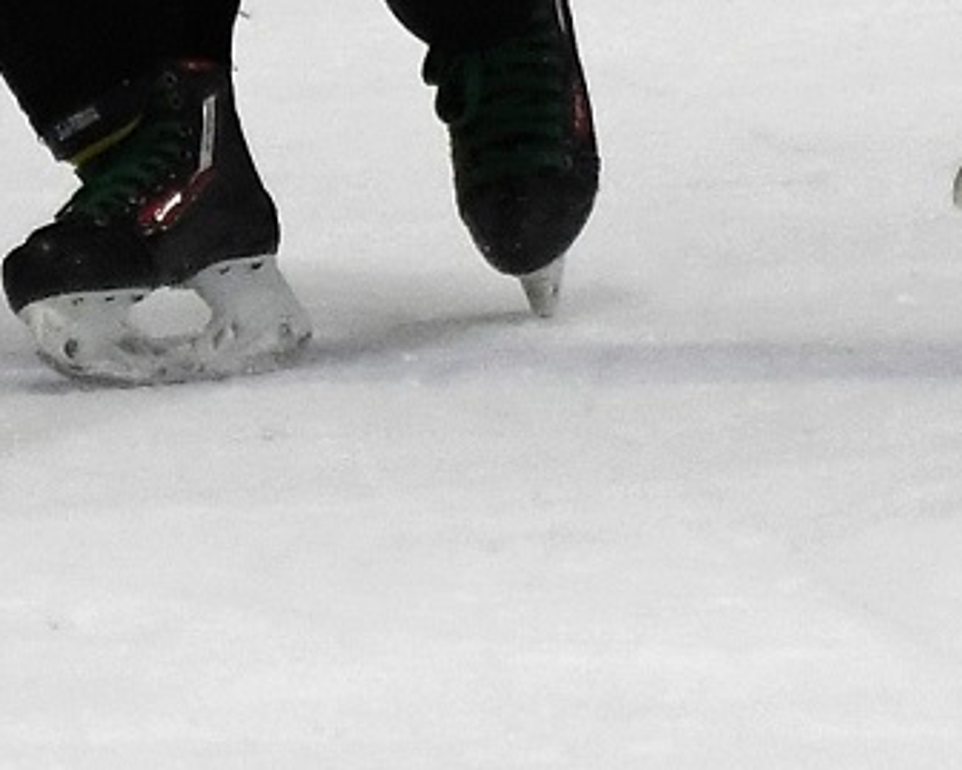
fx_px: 18312
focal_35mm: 643
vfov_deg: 2.4
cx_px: 1125
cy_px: -278
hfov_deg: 3.0
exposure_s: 1/1000
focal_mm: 110
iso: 1600
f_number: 2.8
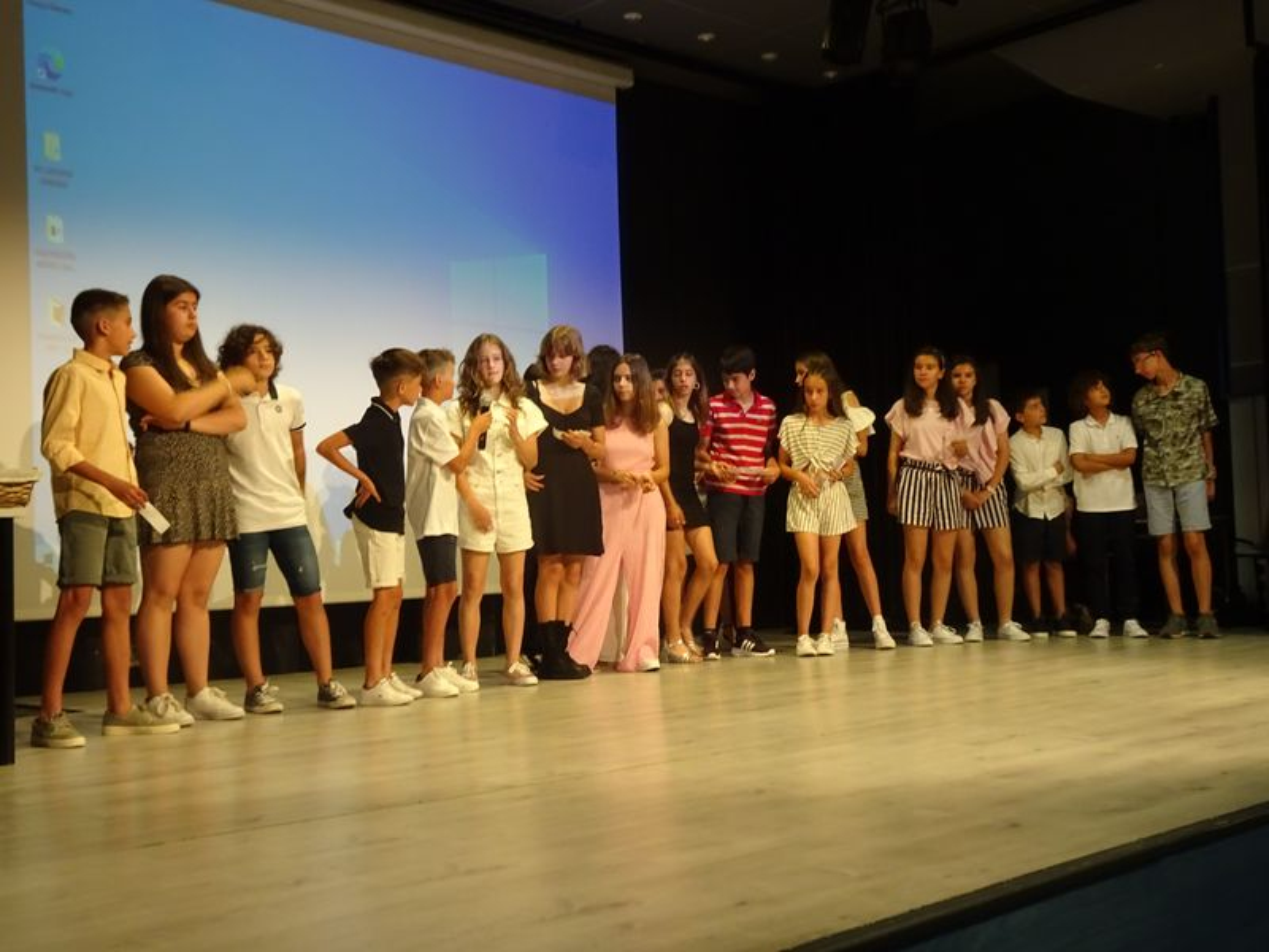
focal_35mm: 40
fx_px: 1466
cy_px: 476
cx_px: 634
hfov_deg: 46.8
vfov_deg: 36.0
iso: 800
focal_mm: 6.8
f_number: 4
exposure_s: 1/30
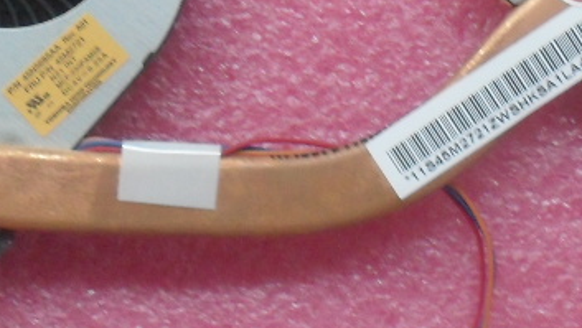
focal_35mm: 120
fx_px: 1853
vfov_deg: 10.1
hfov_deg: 17.8
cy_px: 49
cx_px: 331
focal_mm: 6.3
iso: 200
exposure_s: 1/45
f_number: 2.8
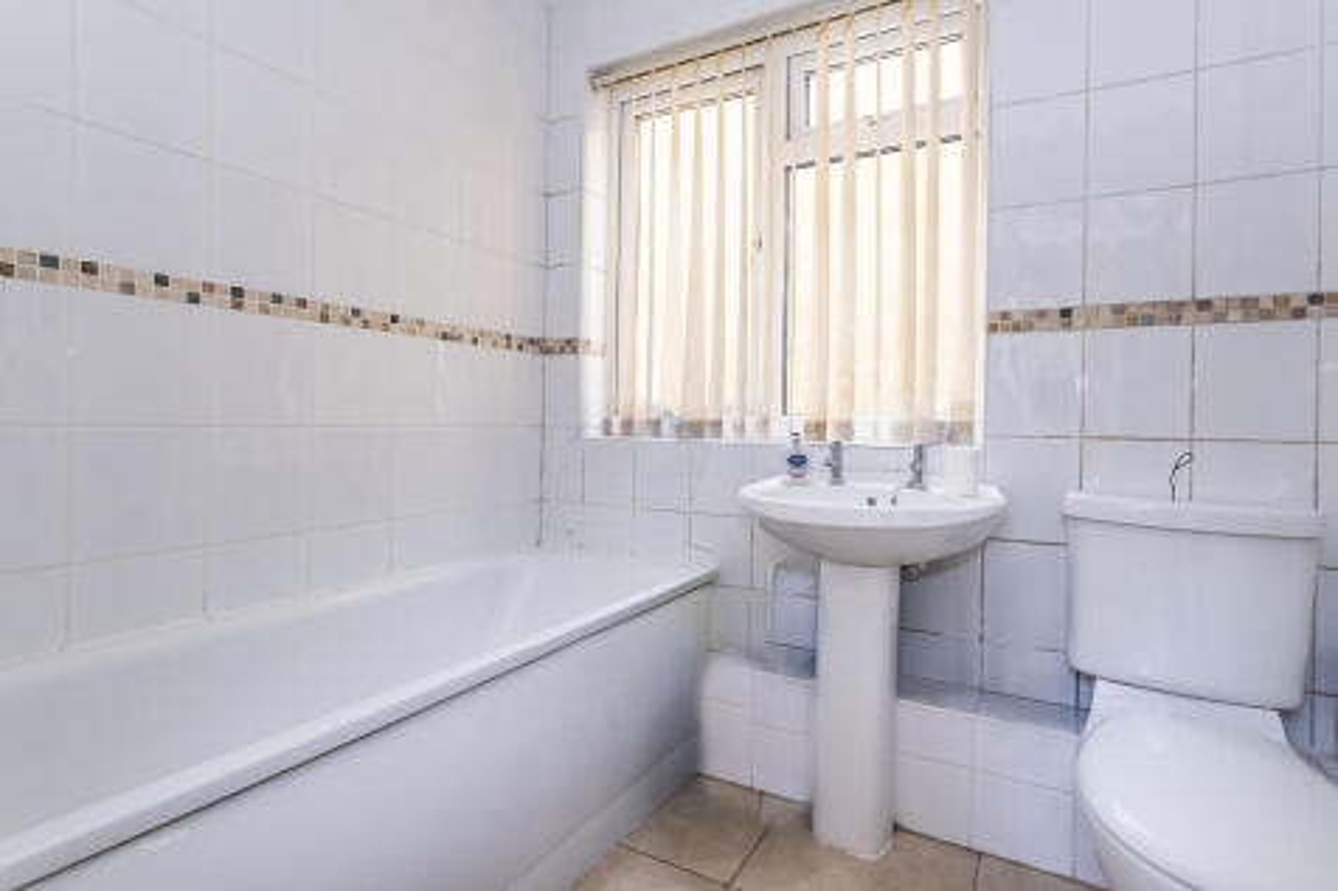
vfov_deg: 77.3
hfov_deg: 100.4
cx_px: 669
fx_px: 557
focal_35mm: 15
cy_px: 446
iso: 400
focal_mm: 10
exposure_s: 1/25
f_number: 8
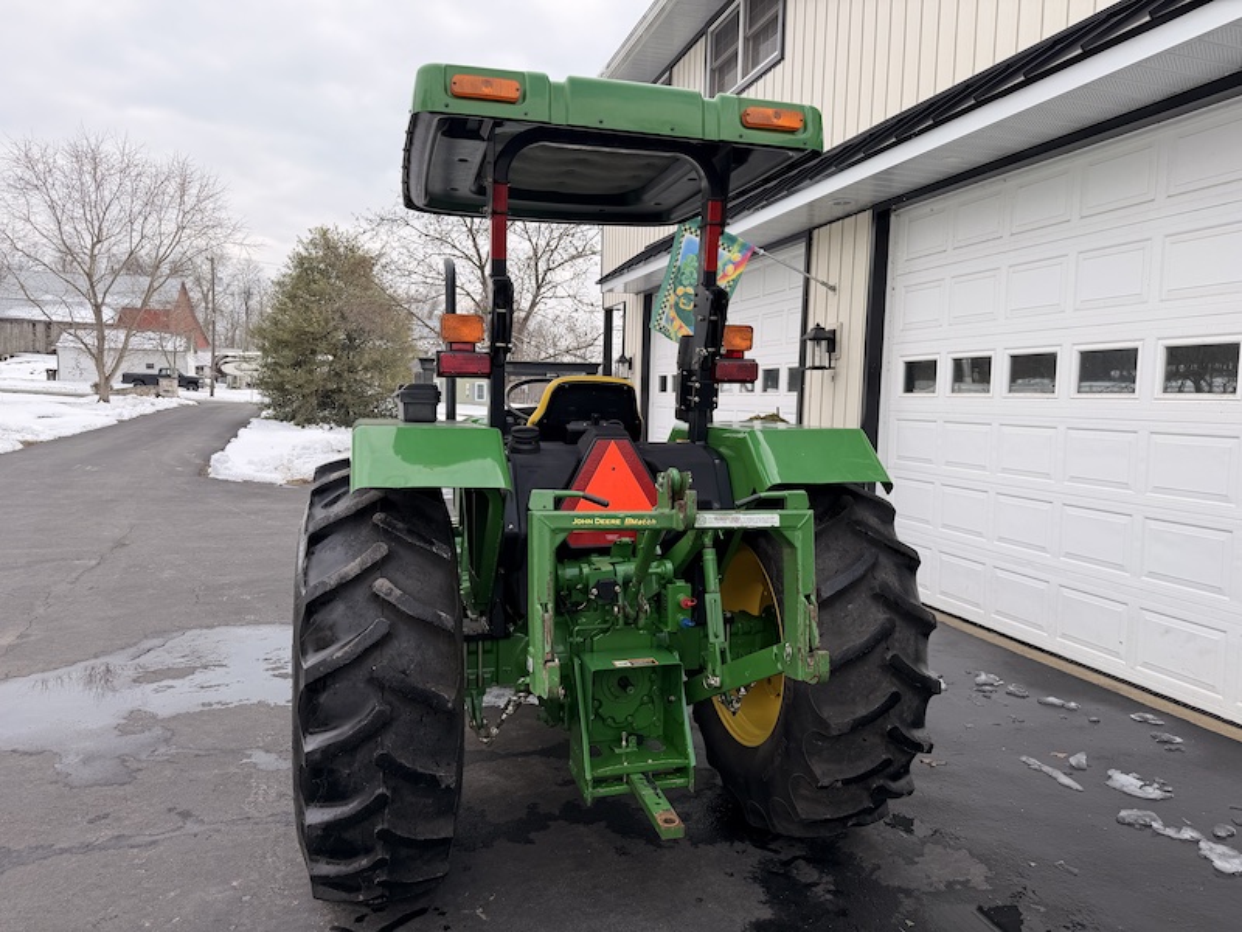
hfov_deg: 71.6
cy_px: 466
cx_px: 621
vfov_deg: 56.8
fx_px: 861
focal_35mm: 24
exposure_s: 1/1361
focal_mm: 6.76
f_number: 1.78
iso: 80
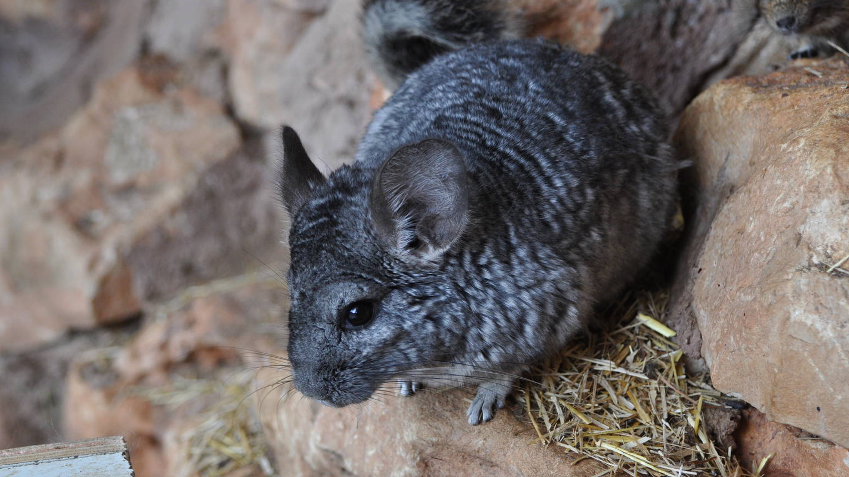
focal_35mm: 140
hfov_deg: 15.4
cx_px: 433
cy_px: 203
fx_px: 3141
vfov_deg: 8.7
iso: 720
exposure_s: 1/250
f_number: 4.5
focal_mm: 85
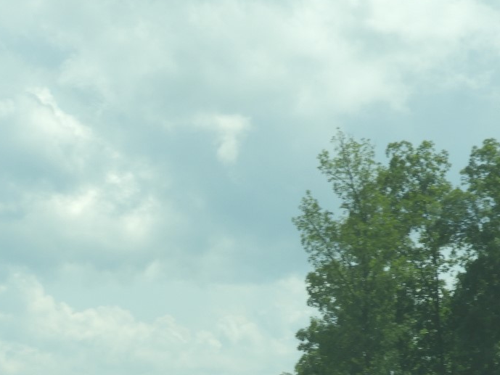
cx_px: 72
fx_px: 4074
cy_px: 372
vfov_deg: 5.3
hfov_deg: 7.0
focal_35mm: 282
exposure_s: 1/640
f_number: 5
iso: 100
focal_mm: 24.2
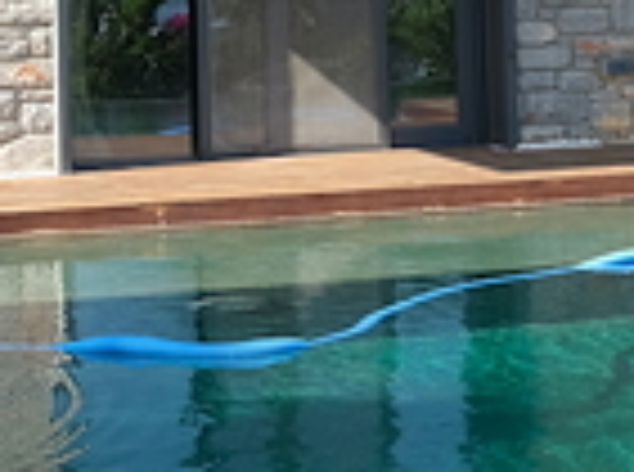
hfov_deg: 14.9
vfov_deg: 10.3
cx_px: 351
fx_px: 2430
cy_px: -445
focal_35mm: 133
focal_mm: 18
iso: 160
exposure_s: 1/240
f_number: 5.6
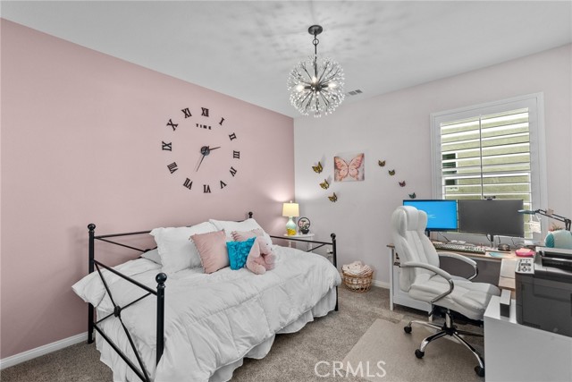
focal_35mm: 16
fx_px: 254
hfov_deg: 96.7
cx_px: 286
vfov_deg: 73.8
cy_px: 191
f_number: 8
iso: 2000
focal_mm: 16
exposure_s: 1/5
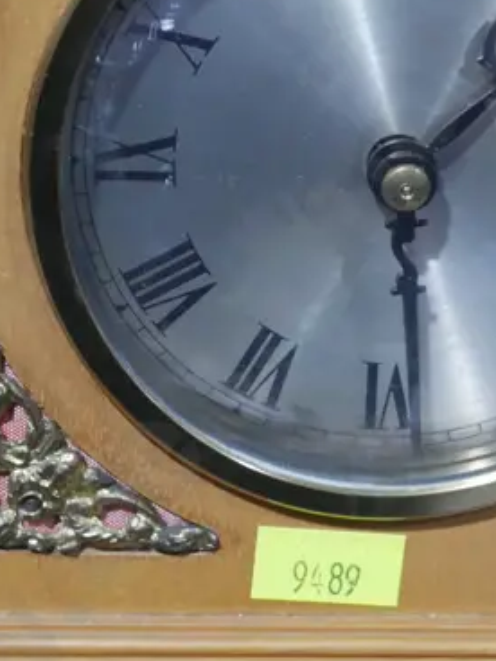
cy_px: 174
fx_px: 2235
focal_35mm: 117
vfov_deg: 16.8
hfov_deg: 12.6
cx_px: 369
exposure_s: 1/60
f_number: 4.6
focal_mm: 21
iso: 1000
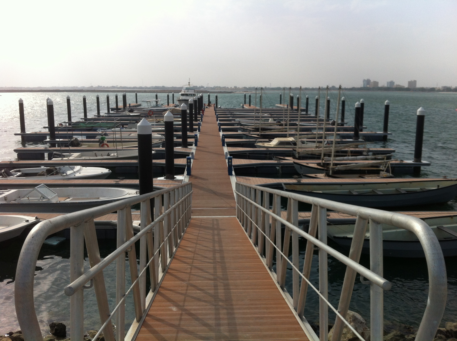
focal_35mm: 35
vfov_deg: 40.6
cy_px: 170
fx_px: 461
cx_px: 228
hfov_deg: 52.7
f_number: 2.8
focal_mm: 3.85
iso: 80
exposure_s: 1/1676
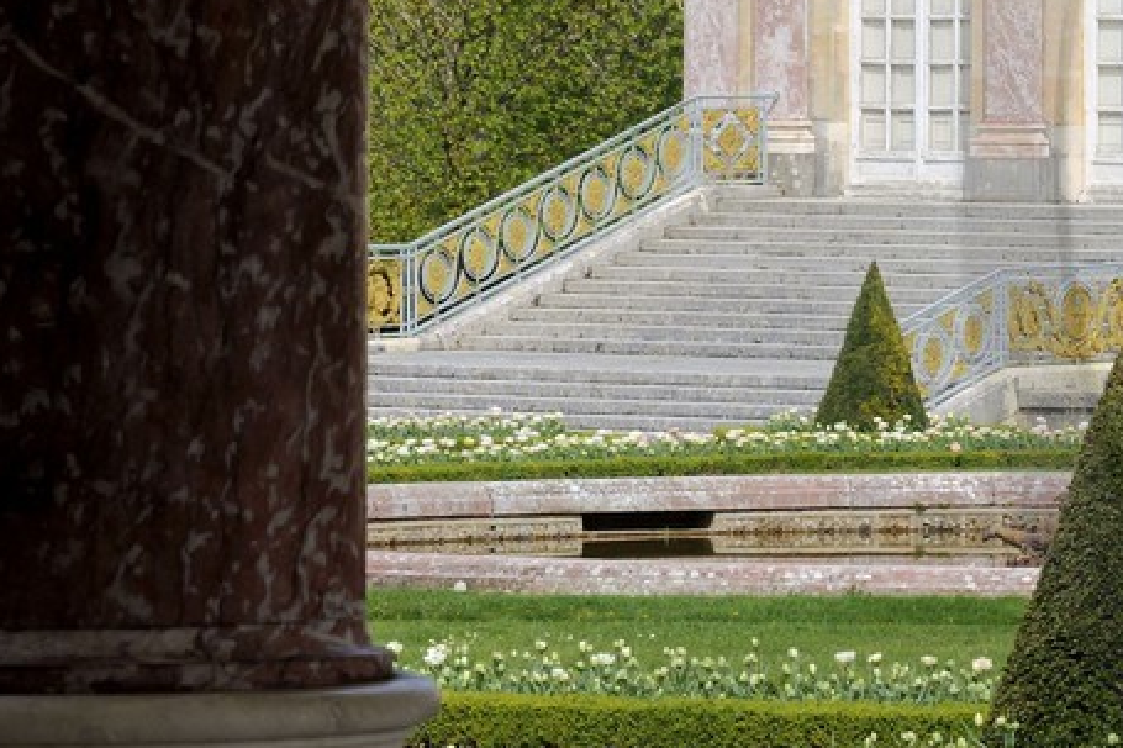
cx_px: 1962
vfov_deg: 4.1
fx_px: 10415
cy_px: 158
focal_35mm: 334
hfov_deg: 6.1
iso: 200
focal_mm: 95
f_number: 14
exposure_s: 1/160
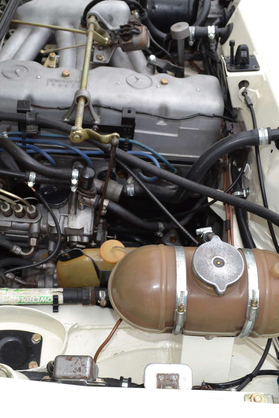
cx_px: 96
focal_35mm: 41
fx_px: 477
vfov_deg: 47.4
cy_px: 207
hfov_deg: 32.4
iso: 100
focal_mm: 18
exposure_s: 1/200
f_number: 5.6
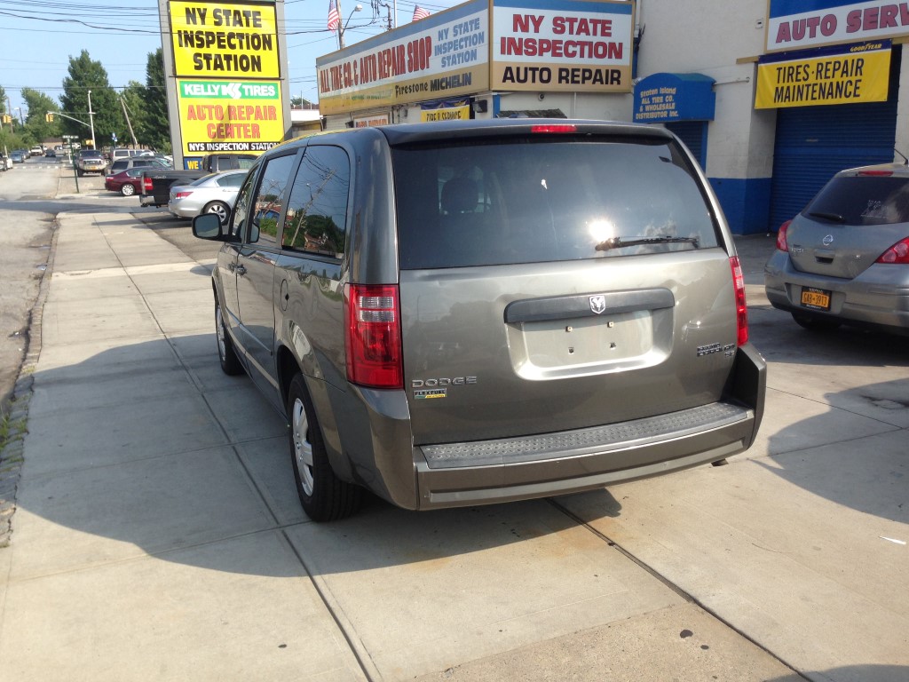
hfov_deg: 55.4
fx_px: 867
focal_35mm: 33
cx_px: 454
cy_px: 341
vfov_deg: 42.9
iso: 50
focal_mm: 4.12
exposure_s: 1/713
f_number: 2.4
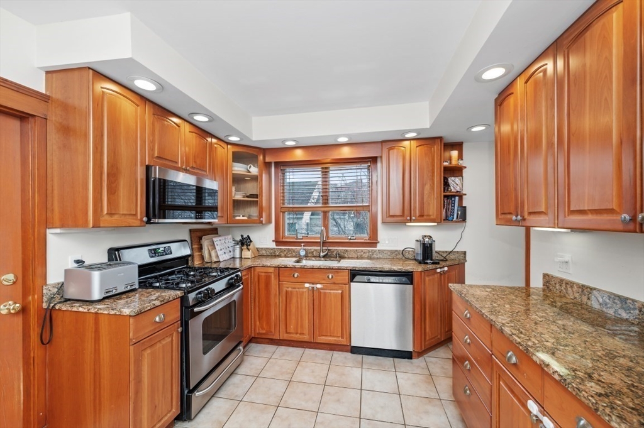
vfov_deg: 81.1
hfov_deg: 104.3
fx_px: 250
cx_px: 322
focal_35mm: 14
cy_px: 214
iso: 200
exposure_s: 1/125
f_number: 5.6
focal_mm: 14
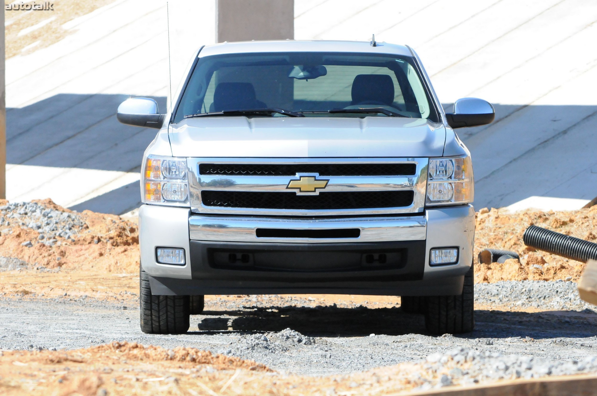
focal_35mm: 202
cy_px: 198
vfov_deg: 6.8
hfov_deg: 10.2
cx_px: 298
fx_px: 3354
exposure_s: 1/2000
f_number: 10
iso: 2000
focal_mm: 135
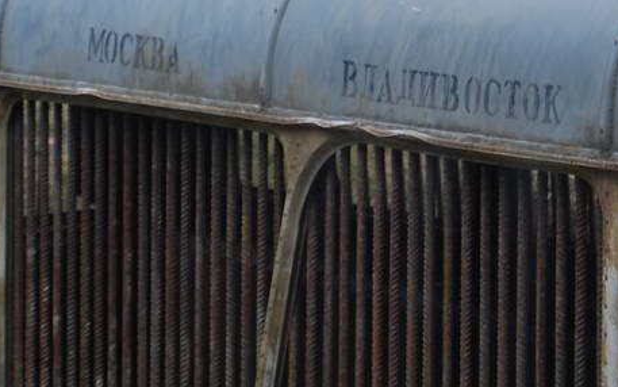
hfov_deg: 7.1
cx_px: 137
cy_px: -251
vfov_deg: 4.4
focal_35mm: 295
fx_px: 4967
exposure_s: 1/125
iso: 125
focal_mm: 55
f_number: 5.6
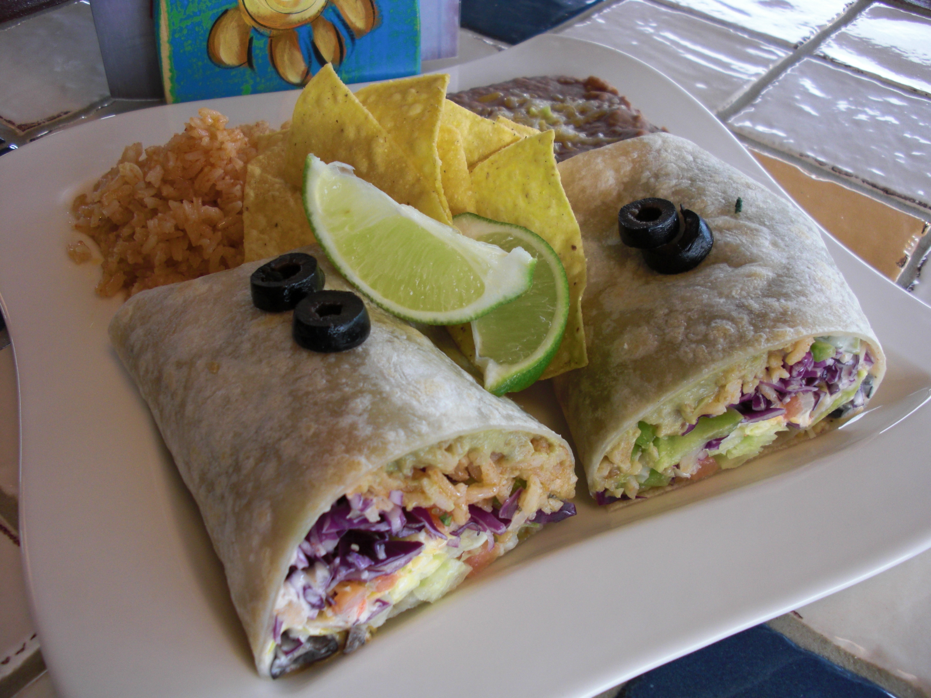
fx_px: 968
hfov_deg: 51.4
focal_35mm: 36
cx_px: 466
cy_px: 349
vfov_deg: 39.7
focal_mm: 6.3
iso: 100
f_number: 2.8
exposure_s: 1/100
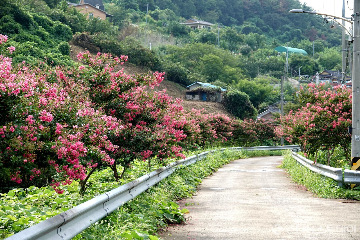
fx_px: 1040
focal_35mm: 104
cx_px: 180
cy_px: 120
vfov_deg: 13.2
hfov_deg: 19.6
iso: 100
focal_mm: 38.04
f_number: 4
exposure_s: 1/250
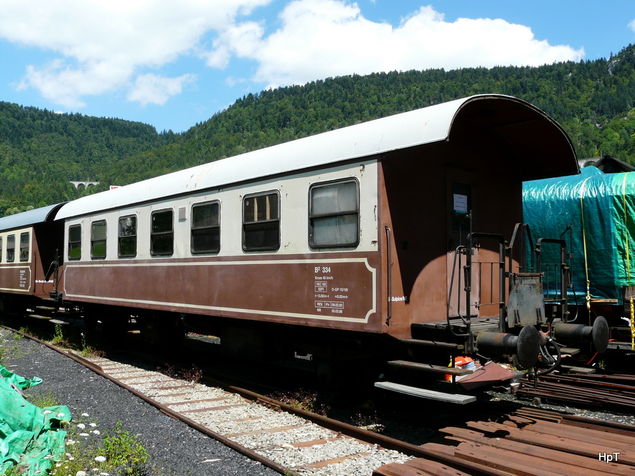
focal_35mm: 33
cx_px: 318
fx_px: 605
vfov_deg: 42.9
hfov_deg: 55.4
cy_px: 238
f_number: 5.6
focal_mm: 5.5
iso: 100
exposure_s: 1/250
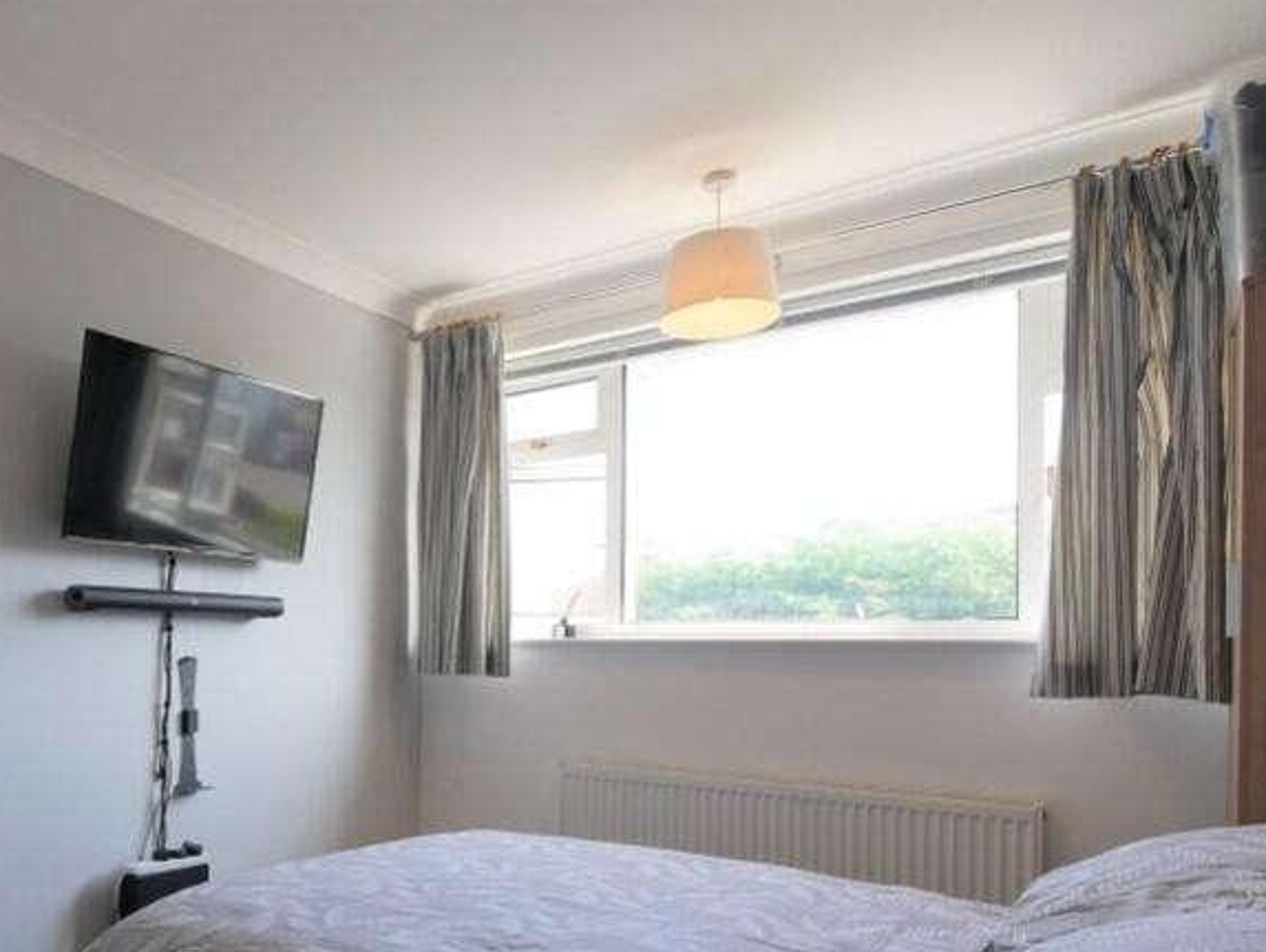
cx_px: 305
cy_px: 642
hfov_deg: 64.8
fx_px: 915
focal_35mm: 25
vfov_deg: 53.8
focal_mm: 7
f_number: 4
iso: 200
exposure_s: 1/100
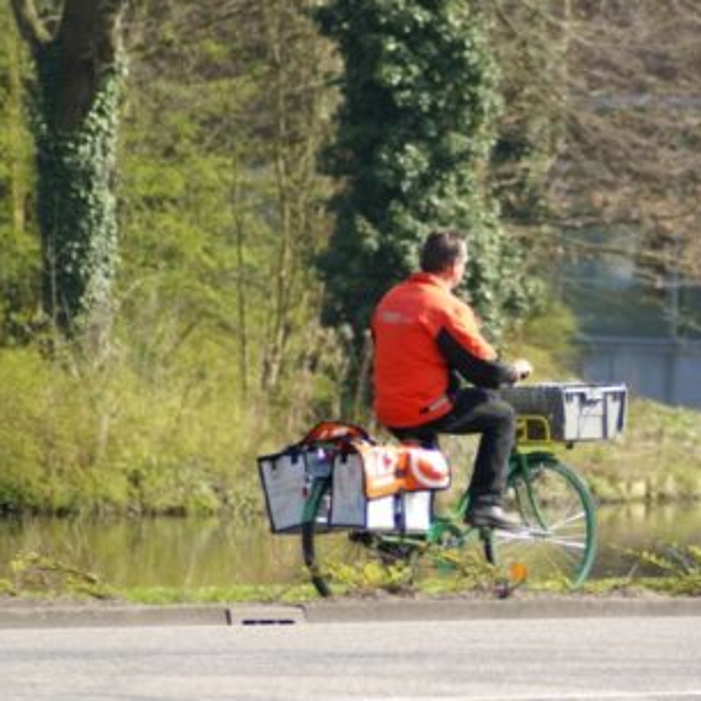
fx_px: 9164
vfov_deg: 4.4
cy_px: 400
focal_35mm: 400
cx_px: 520
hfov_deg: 4.4
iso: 100
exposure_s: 1/250
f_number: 4.5
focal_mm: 160
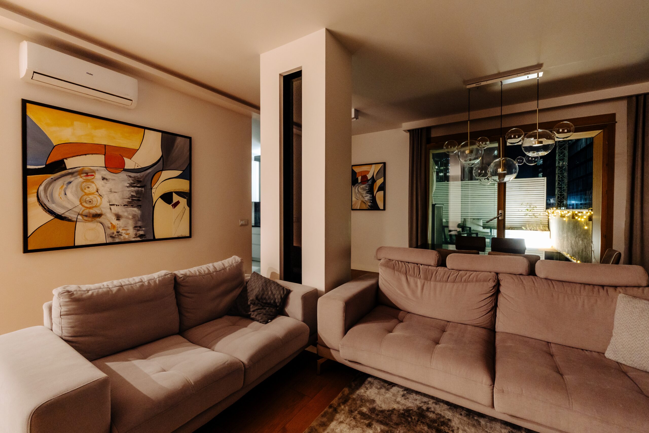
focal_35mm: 15
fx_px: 270
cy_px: 216
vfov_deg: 77.3
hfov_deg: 100.4
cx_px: 324
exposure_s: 1/2
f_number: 8
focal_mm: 10
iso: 1000
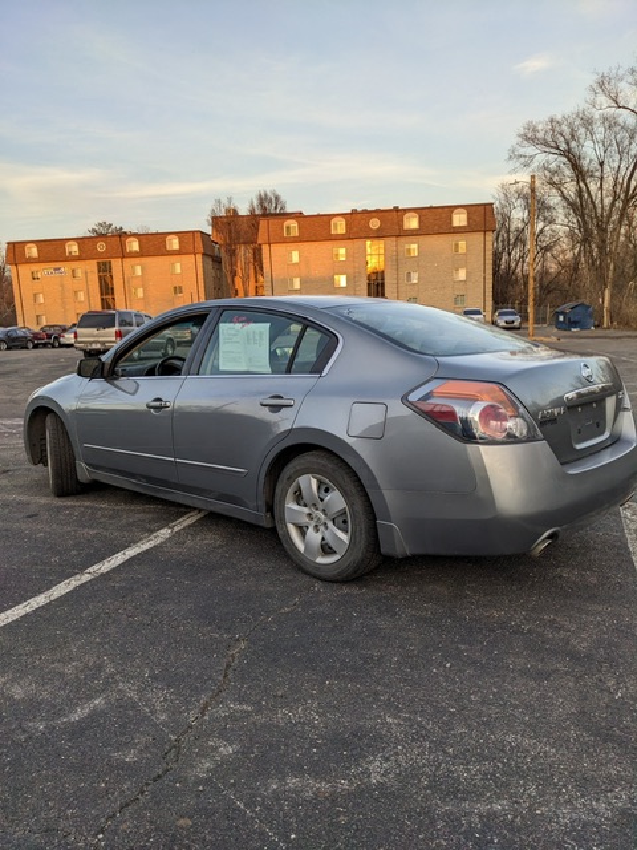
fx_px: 662
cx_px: 318
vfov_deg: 65.3
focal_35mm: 27
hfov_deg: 51.4
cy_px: 425
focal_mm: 4.38
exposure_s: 1/443
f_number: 1.73
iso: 62
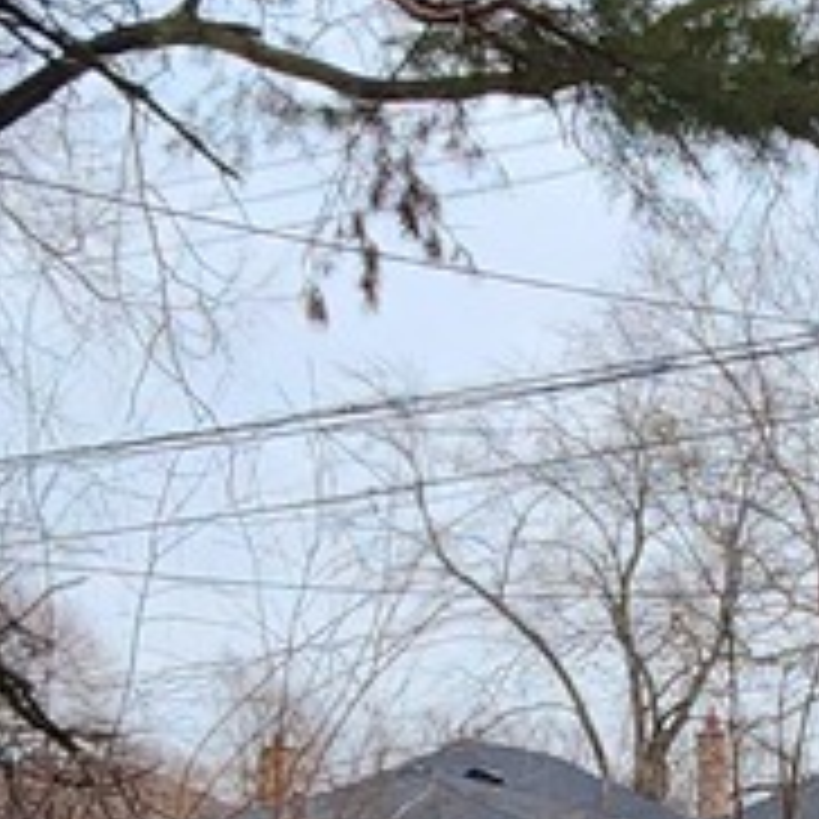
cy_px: 801
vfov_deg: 18.6
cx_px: 572
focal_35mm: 91
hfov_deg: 19.0
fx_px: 2436
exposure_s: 1/375
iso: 50
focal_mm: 2.2
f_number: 2.2
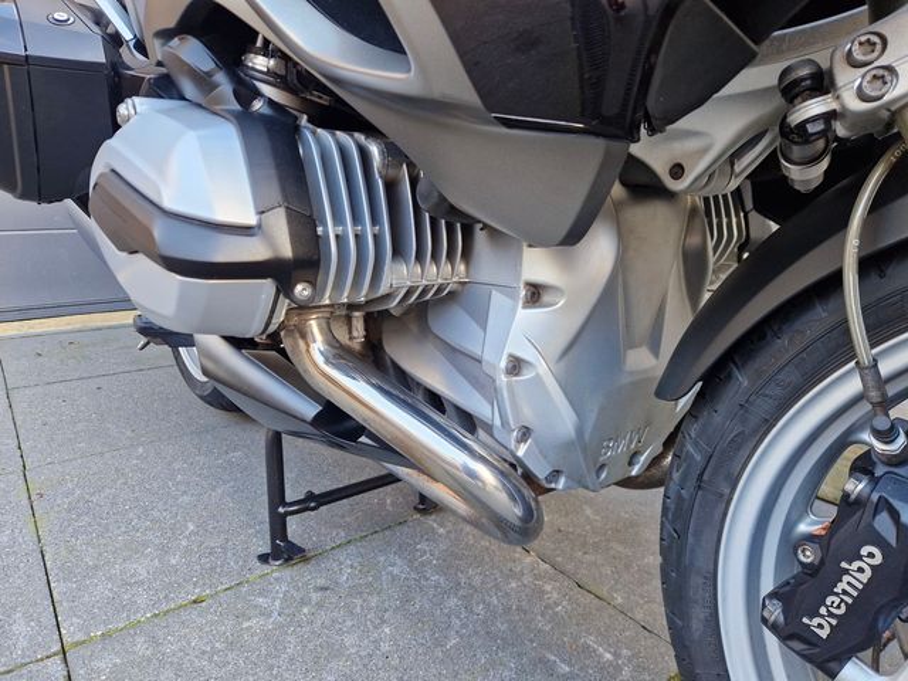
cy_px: 340
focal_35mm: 23
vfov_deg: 58.9
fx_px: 603
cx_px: 454
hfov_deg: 73.9
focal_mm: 5.4
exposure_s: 1/180
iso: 200
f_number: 1.8
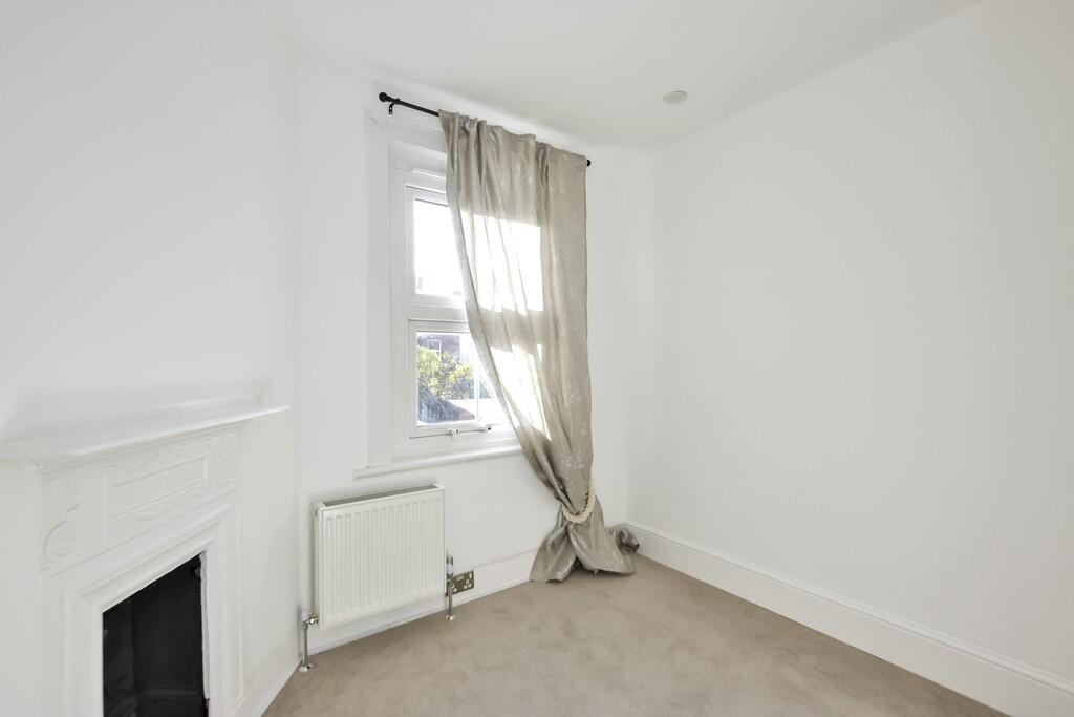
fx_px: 448
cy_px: 358
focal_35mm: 15
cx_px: 537
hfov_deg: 100.4
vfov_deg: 77.3
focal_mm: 10
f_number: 8
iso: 640
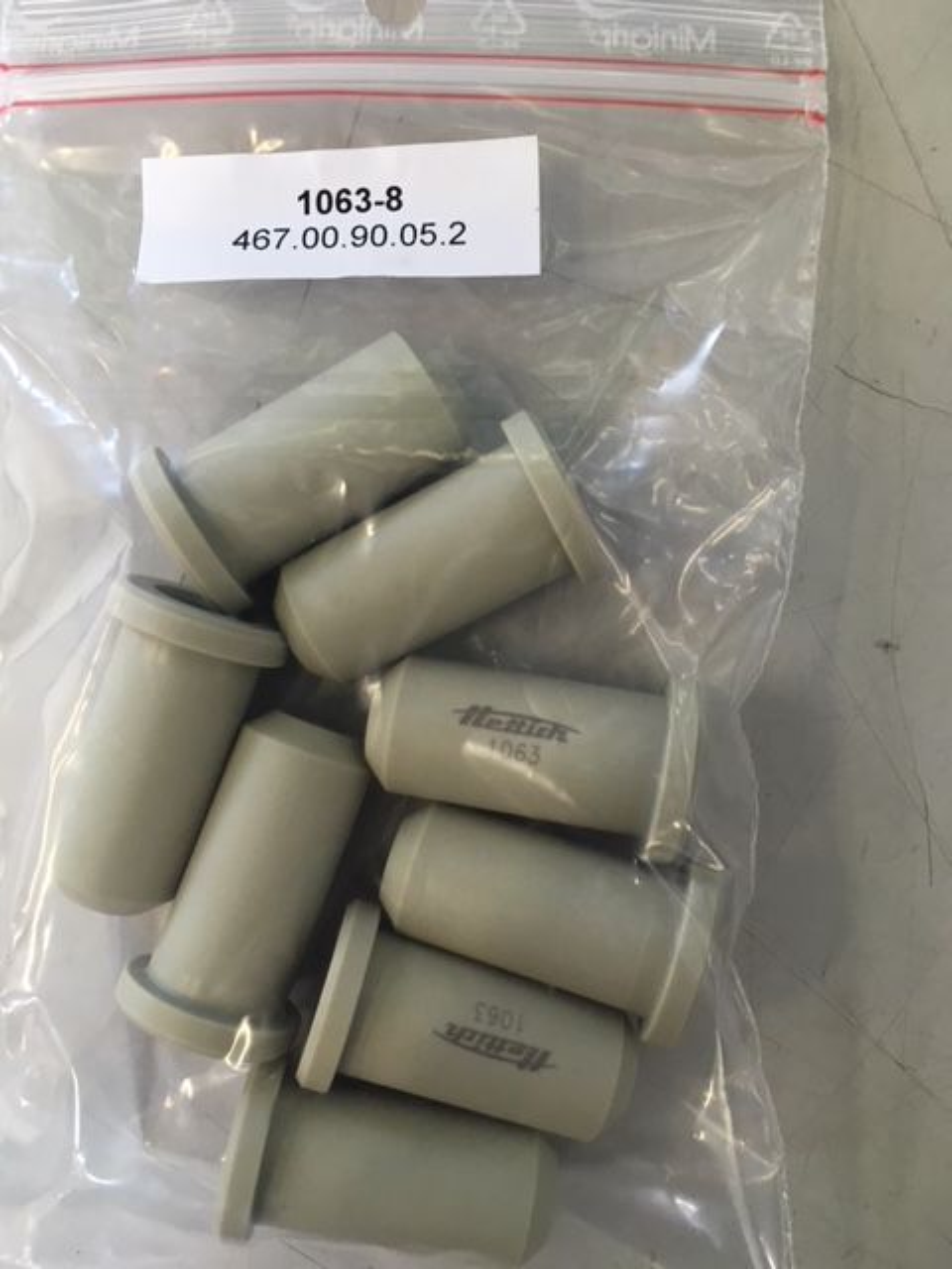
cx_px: 476
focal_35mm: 29
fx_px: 1063
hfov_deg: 48.2
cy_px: 634
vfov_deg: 61.7
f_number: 2.2
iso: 100
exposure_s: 1/33
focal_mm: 4.15
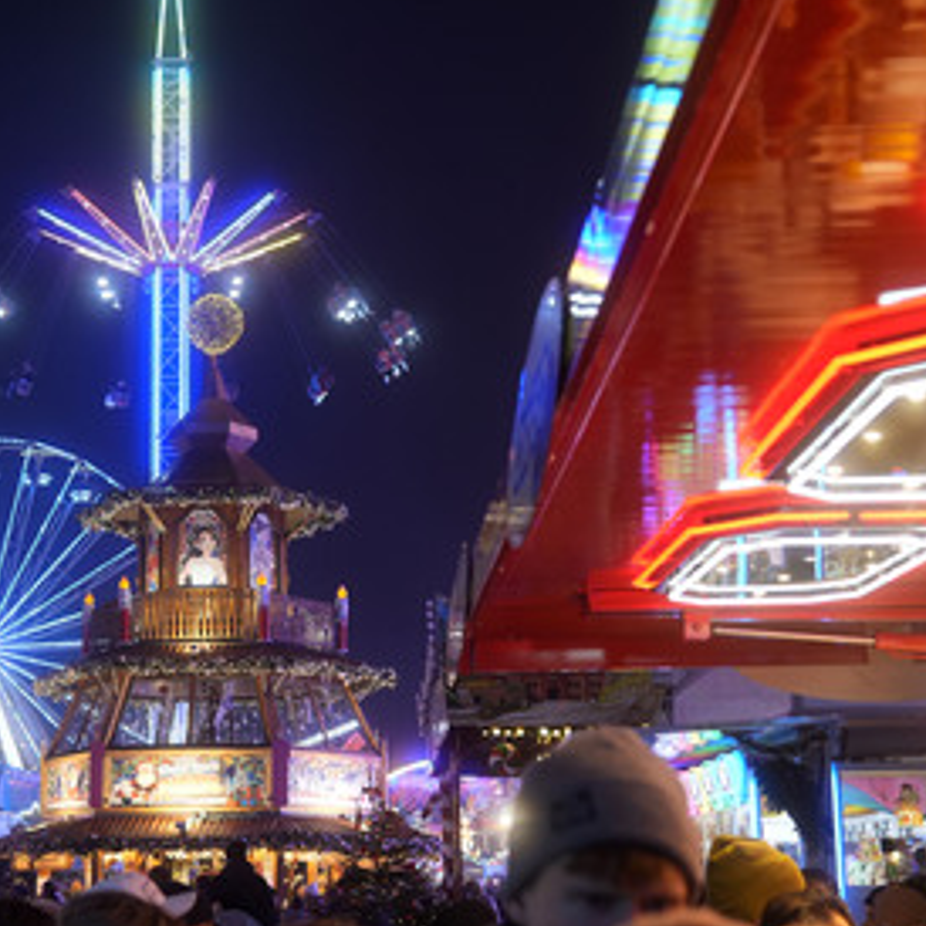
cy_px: 480
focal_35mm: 63
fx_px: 1907
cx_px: 259
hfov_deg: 27.0
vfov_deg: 27.3
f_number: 2.8
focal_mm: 30
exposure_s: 1/80
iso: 640
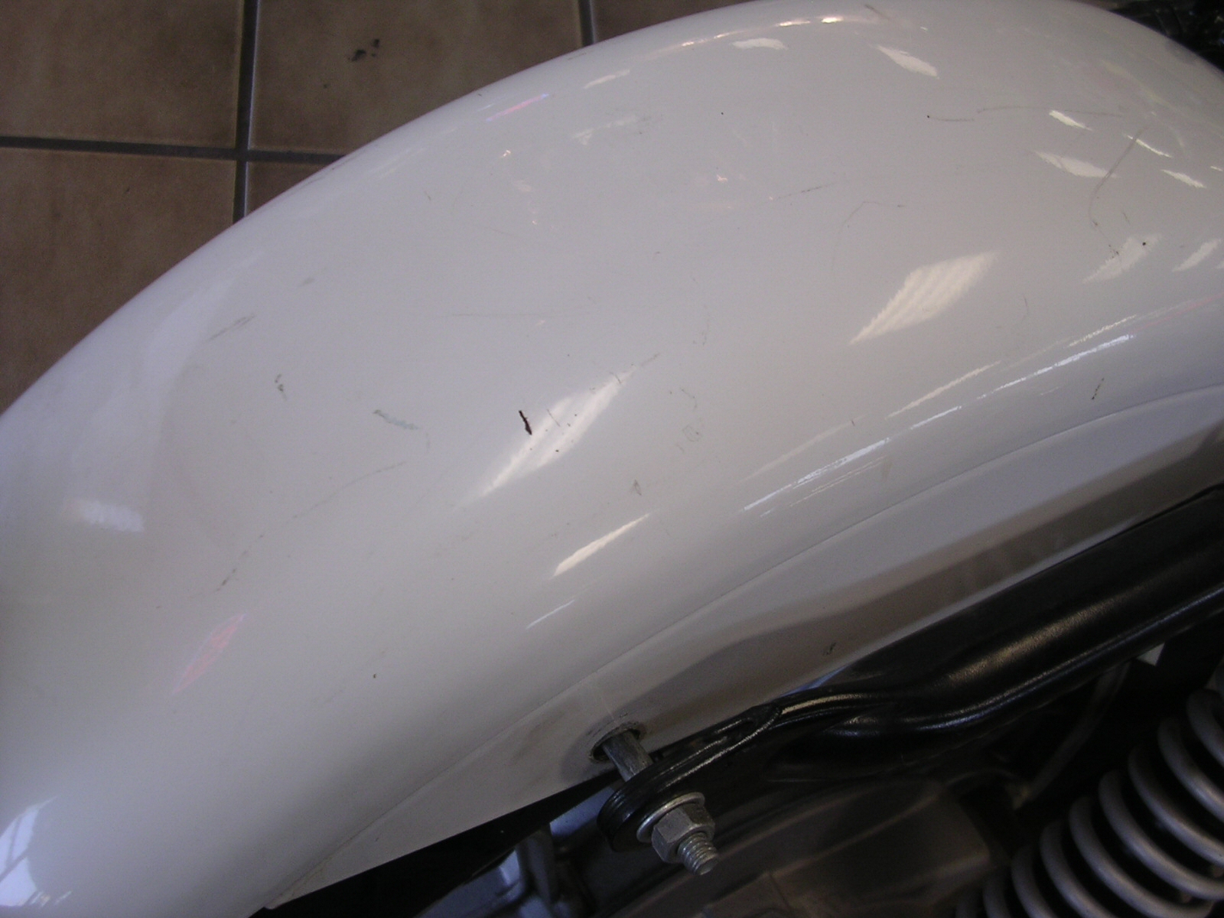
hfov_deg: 49.0
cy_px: 459
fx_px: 1344
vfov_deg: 37.7
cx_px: 612
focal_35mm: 38
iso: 100
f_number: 2.8
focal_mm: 5.8
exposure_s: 1/28.6
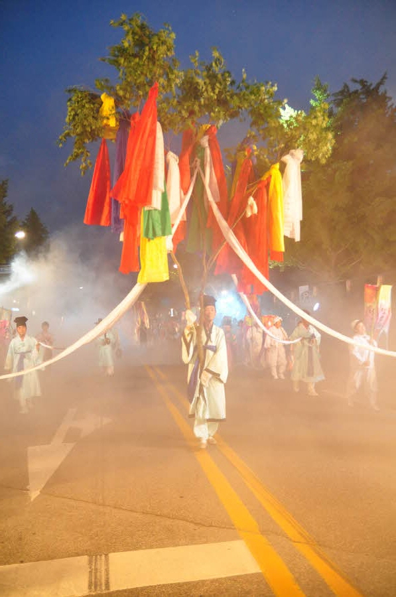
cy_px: 298
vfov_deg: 67.5
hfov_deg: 47.8
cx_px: 198
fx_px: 447
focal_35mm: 27
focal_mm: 18
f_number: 3.5
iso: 1600
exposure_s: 1/60
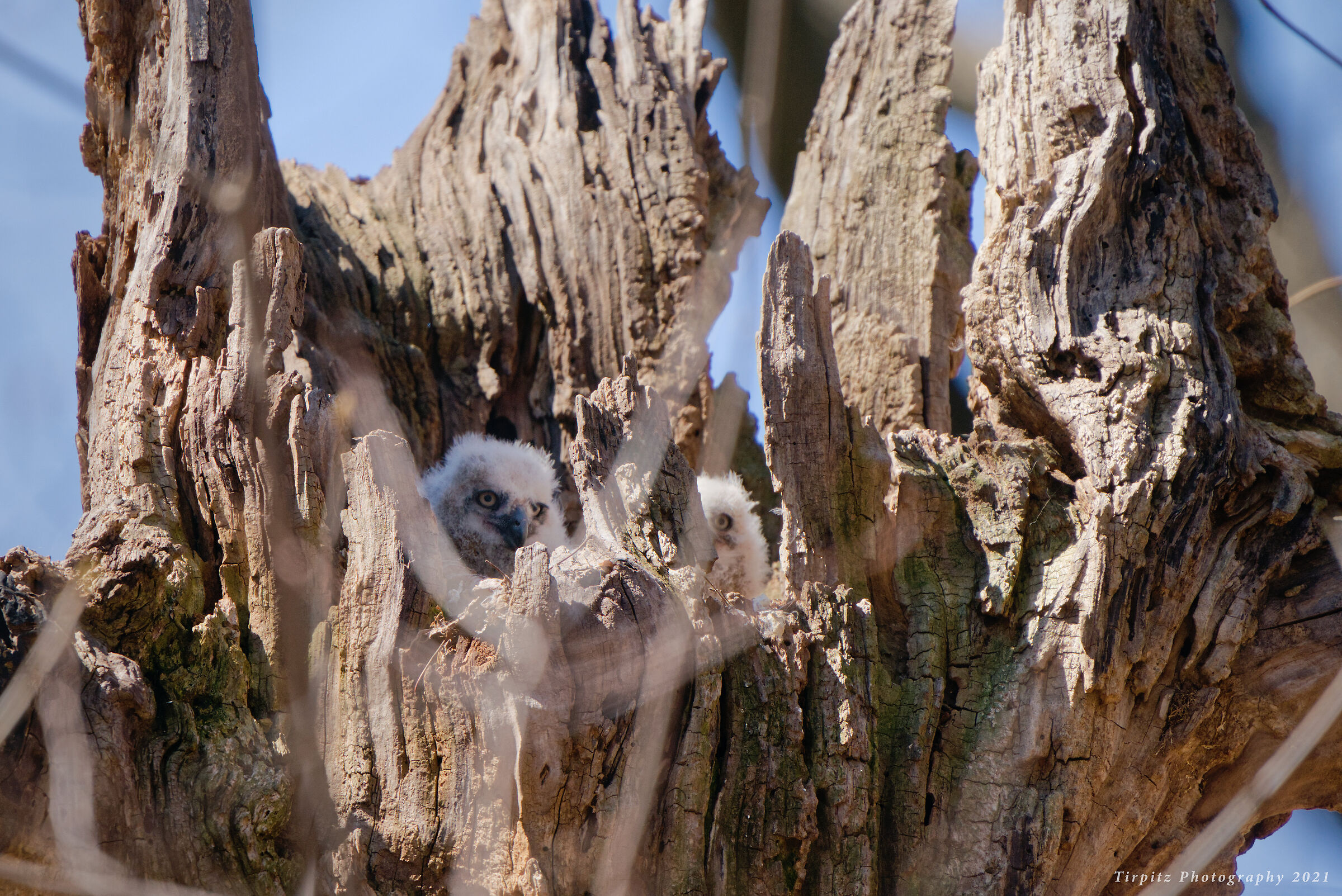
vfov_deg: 1.6
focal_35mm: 840
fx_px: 31329
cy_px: 448
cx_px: 671
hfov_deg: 2.5
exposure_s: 1/500
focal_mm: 840
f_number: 9
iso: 800
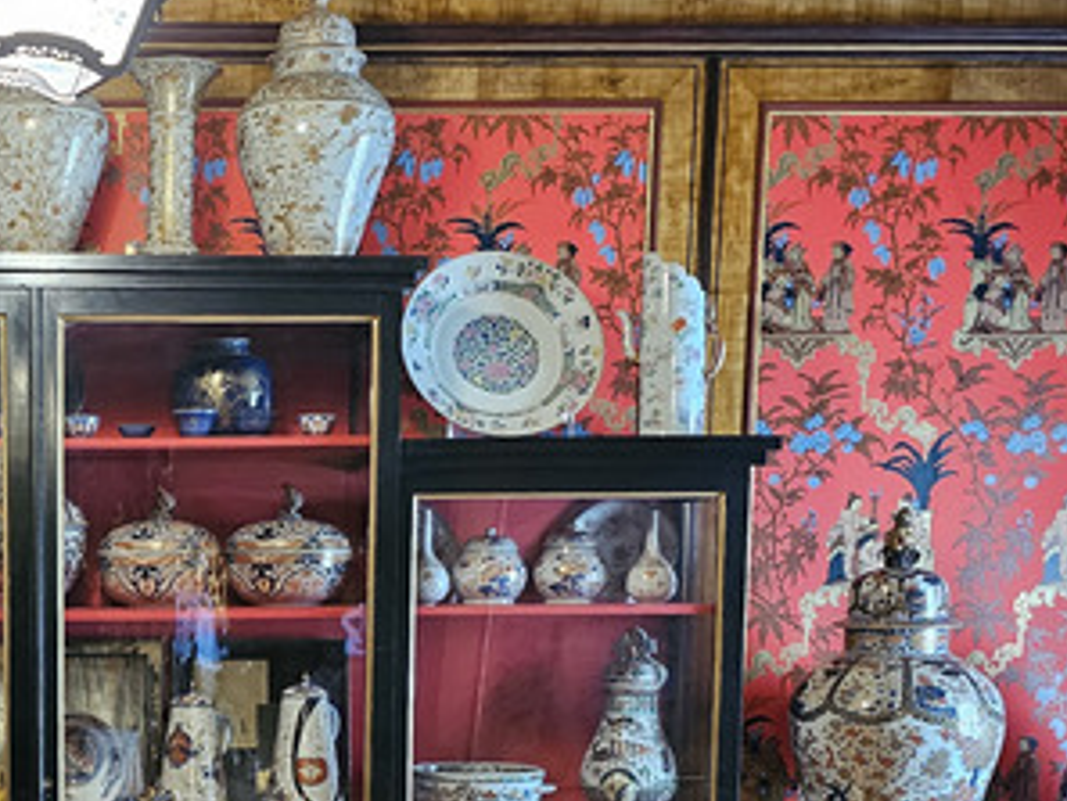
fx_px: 1912
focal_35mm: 62
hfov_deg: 29.6
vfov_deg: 22.8
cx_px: 65
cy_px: 787
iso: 1000
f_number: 1.7
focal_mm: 6.3
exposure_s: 1/24
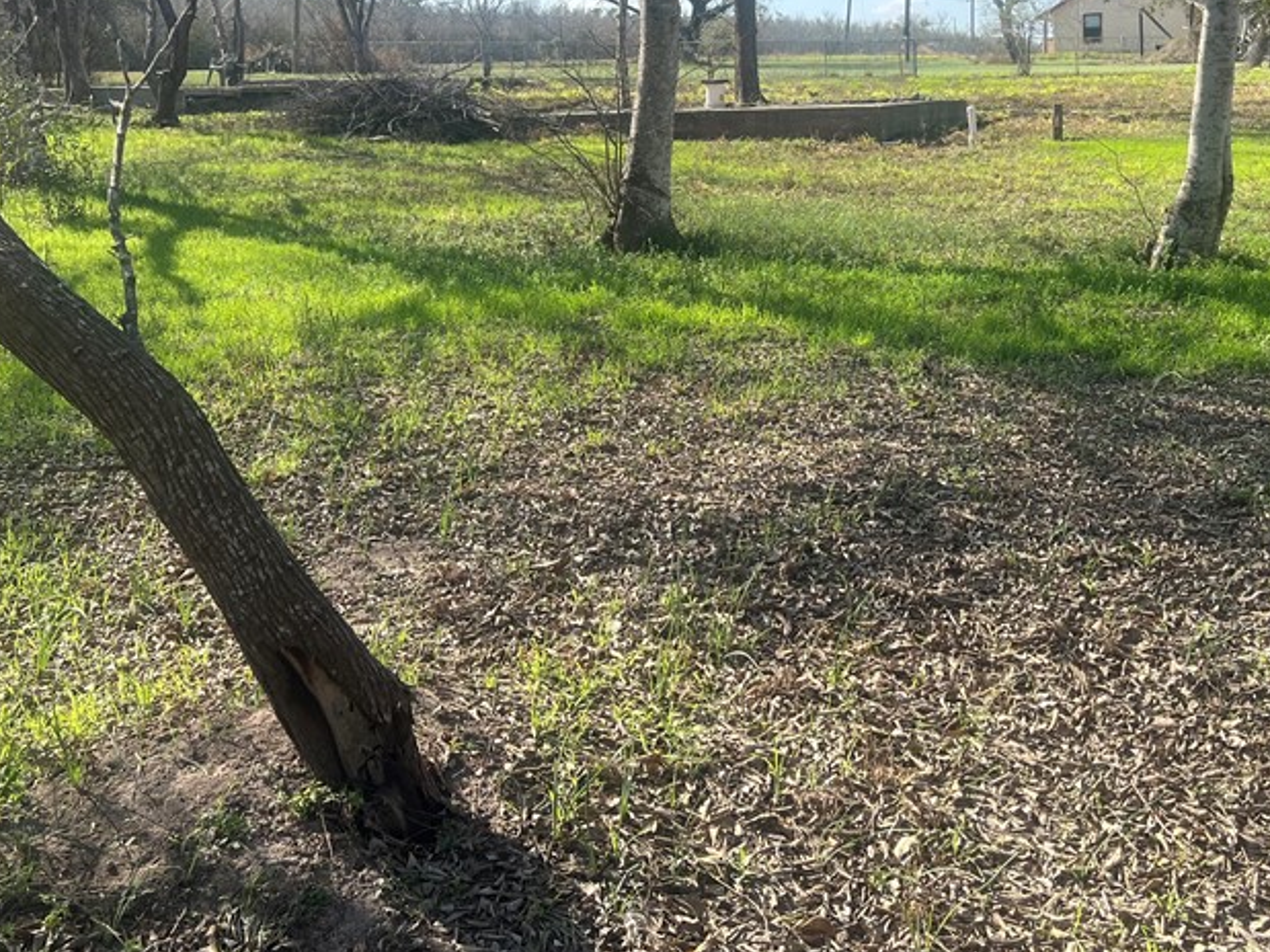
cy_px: 269
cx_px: 769
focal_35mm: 43
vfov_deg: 33.1
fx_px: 1577
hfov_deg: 43.6
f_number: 1.5
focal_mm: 5.7
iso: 50
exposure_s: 1/1698
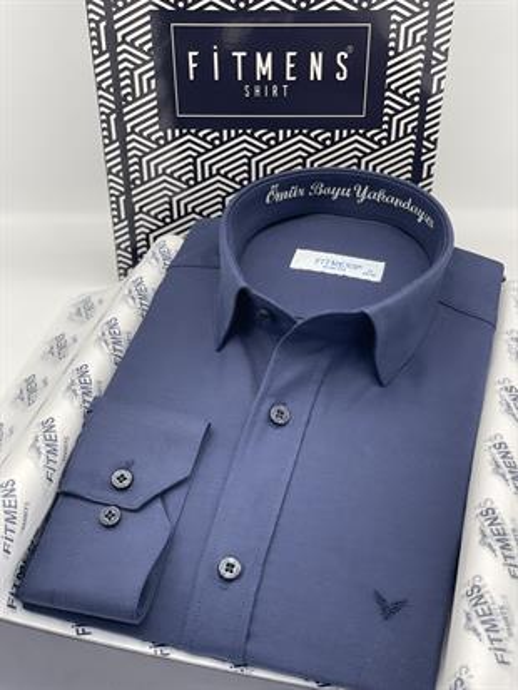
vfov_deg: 36.8
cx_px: 259
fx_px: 1037
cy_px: 345
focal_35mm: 52
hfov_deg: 28.0
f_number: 2
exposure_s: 1/100
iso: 50
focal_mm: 6
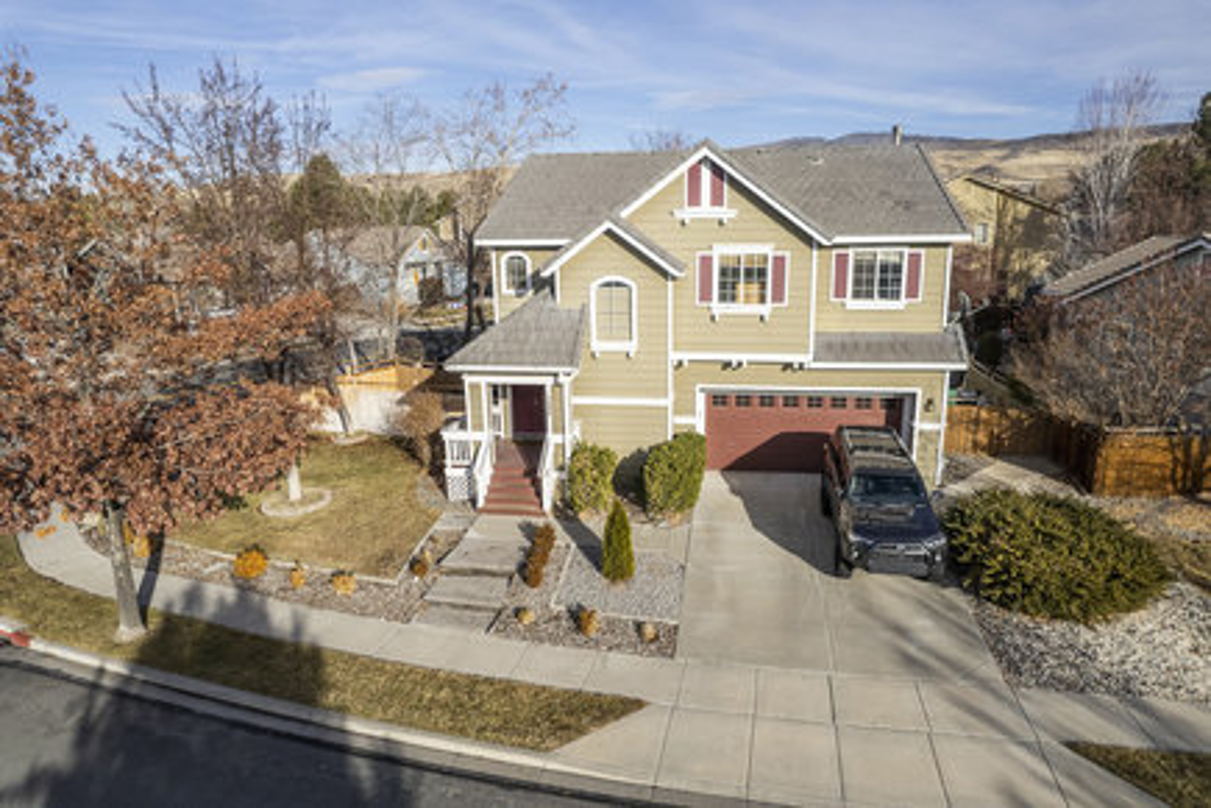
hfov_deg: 78.6
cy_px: 404
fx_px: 740
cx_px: 606
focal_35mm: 22
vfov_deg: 57.2
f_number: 2.8
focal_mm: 8.38
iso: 150
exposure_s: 1/2500
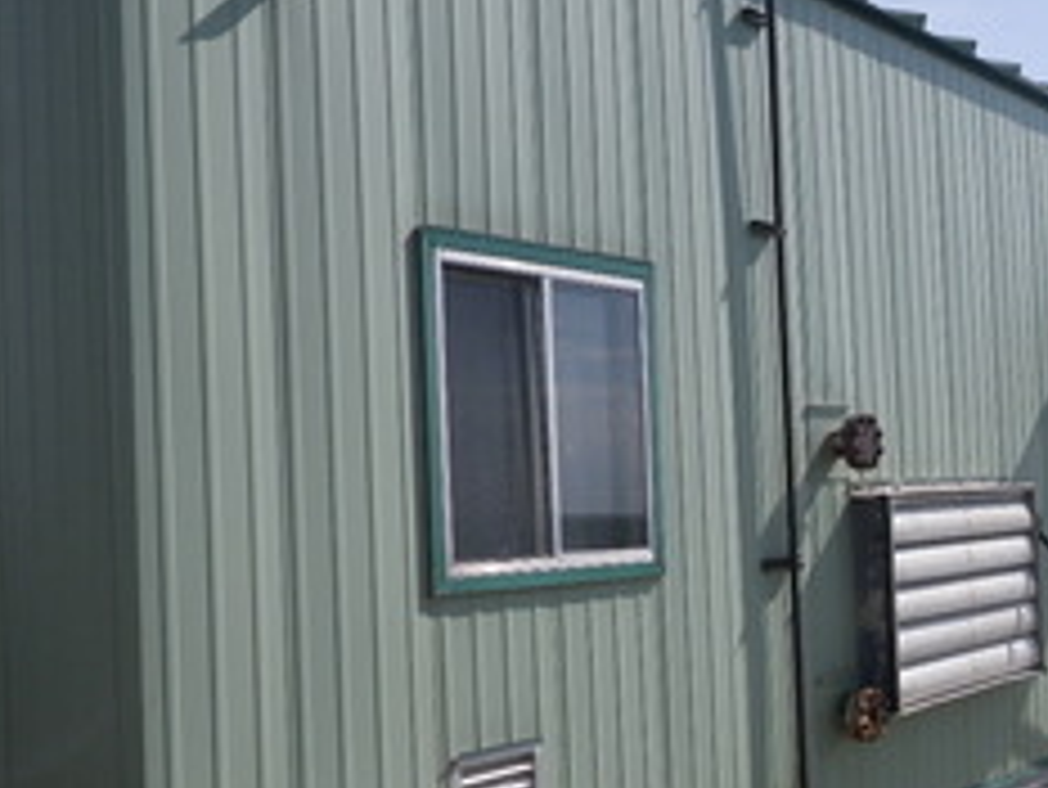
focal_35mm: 48
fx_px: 1454
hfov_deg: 38.6
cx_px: 787
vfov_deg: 30.2
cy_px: 473
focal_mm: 5
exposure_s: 1/1000
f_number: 4.2
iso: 80
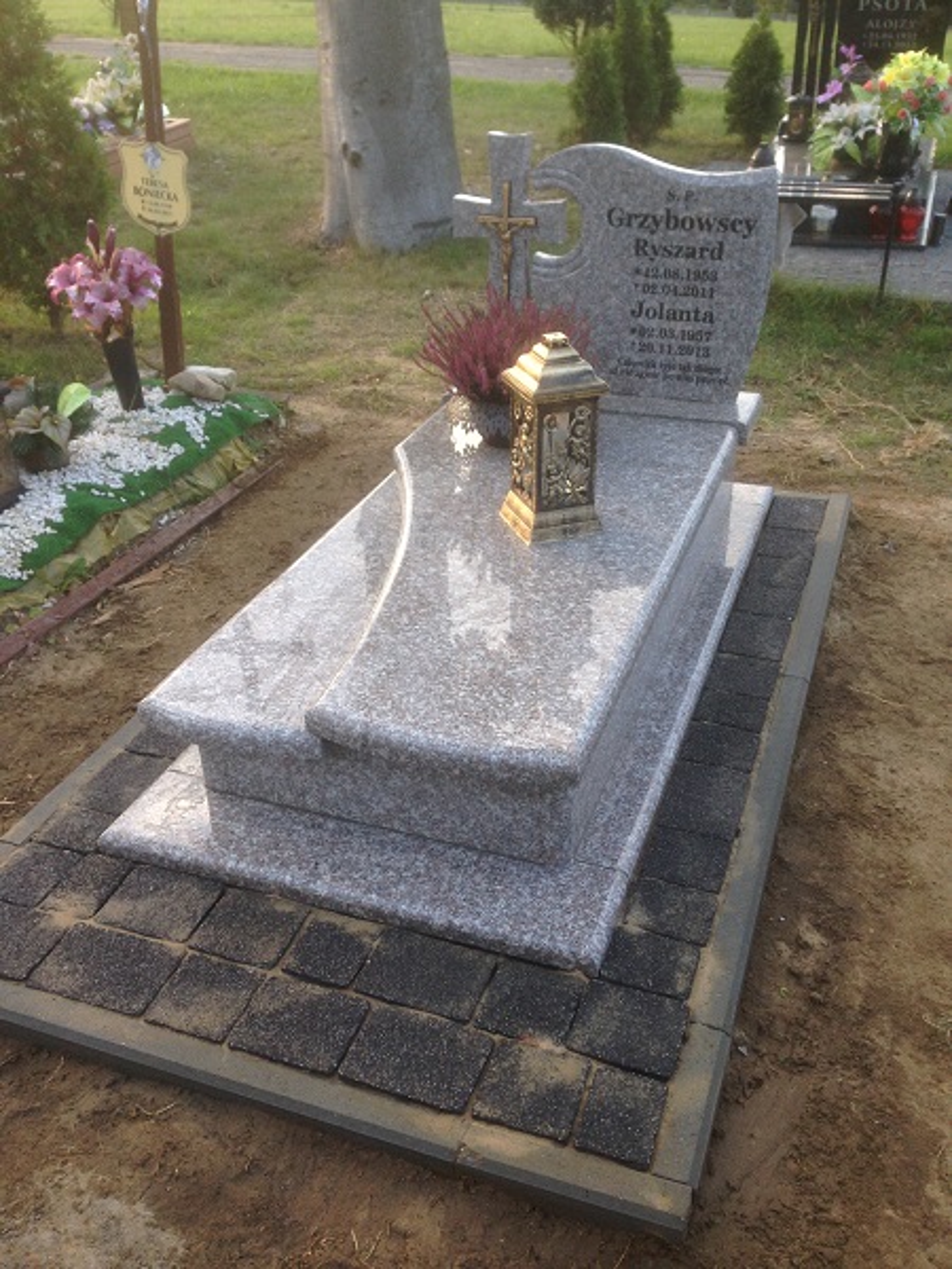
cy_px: 634
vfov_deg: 55.4
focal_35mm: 33
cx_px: 476
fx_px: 1210
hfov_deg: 42.9
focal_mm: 4.12
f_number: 2.4
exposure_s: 1/160
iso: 50
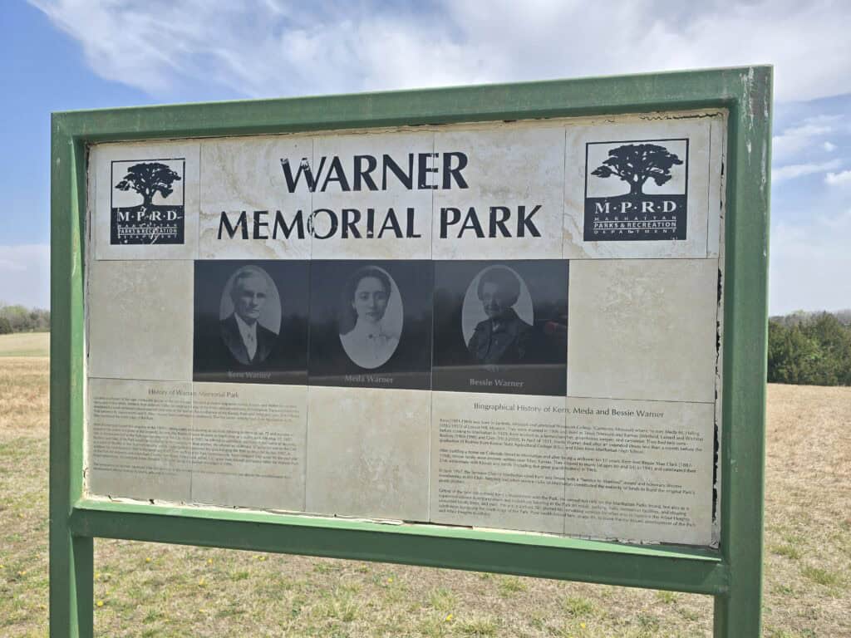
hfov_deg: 73.9
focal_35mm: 23
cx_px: 426
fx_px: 565
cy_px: 319
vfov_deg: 58.9
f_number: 1.7
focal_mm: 6.3
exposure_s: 1/730
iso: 12
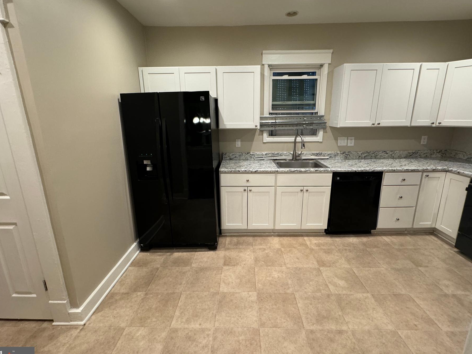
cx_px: 238
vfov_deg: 78.0
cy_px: 166
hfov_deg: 94.5
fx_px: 218
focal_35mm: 16
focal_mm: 2.22
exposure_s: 1/60
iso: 250
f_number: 2.2
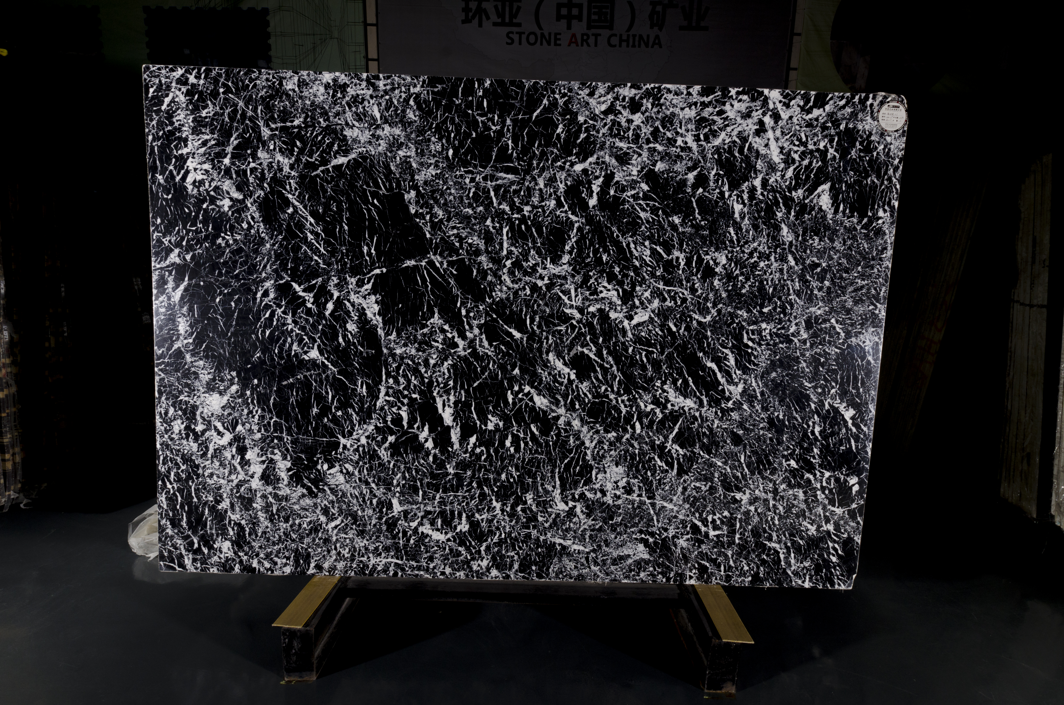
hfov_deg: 100.5
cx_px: 532
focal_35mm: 15
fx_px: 442
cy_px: 352
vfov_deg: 77.1
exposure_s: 1.5
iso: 100
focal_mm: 10
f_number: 9.5
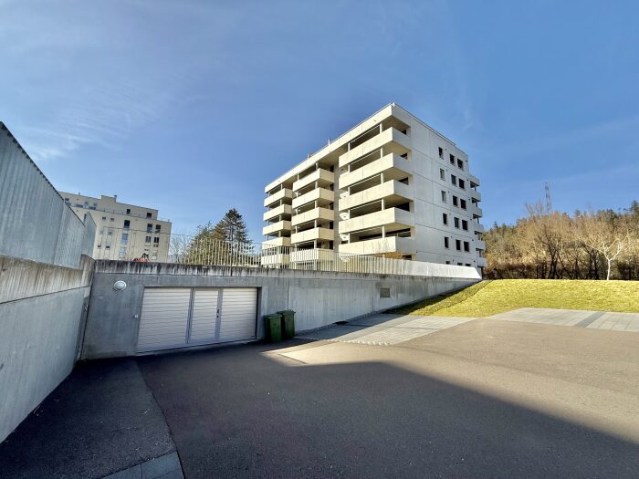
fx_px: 258
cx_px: 320
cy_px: 240
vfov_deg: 85.7
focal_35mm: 14
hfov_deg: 102.1
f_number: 2.2
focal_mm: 2.22
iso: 50
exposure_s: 1/2976
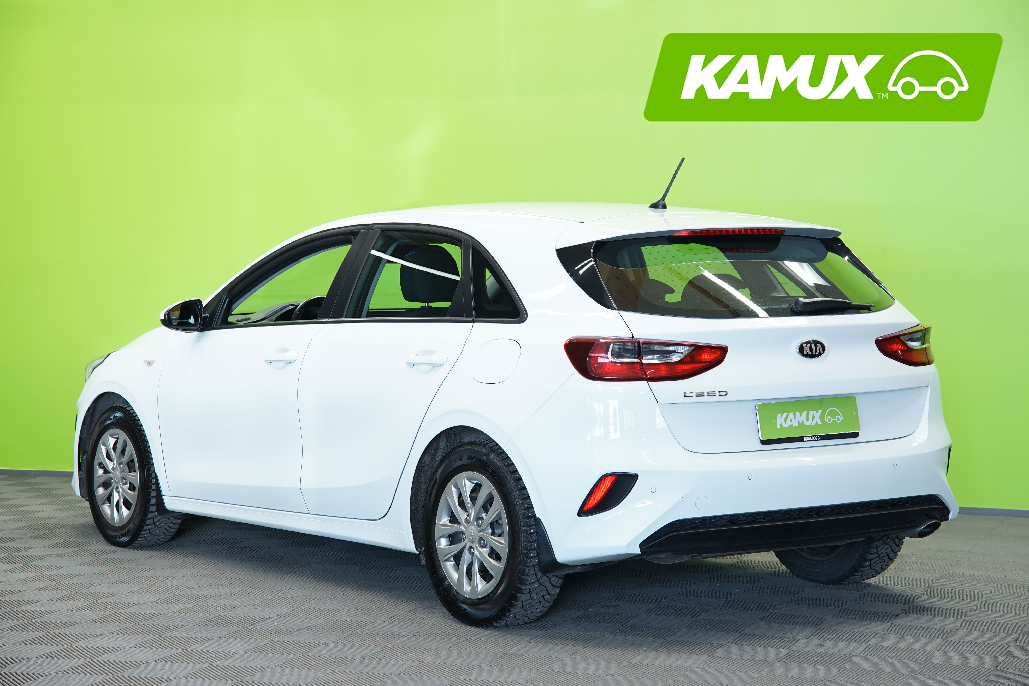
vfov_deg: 18.4
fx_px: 2115
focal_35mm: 74
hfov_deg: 27.3
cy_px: 343
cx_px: 514
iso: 500
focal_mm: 74
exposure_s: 1/15
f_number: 6.3
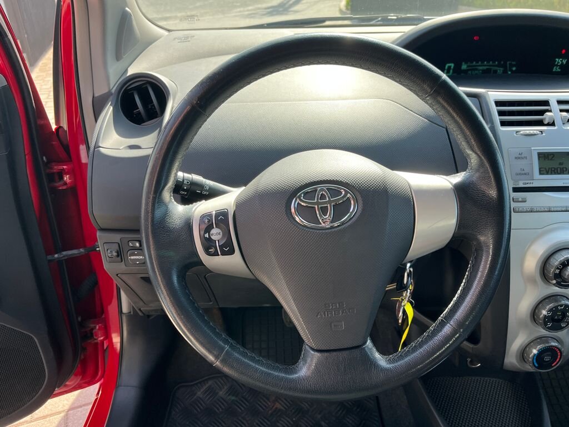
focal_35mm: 26
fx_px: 427
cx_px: 284
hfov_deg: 67.3
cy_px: 214
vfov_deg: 53.1
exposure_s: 1/280
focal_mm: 5.1
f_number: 1.6
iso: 40
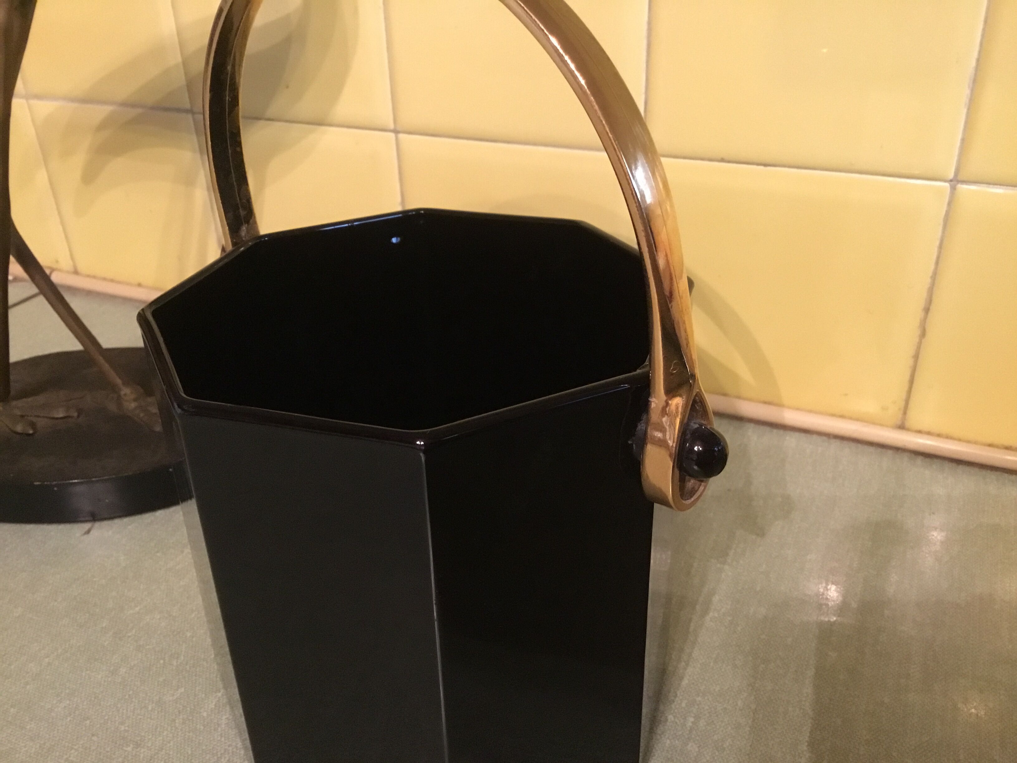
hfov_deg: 58.4
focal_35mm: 31
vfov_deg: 45.4
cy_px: 382
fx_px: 911
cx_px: 508
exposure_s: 1/17
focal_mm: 3.3
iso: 500
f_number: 2.4
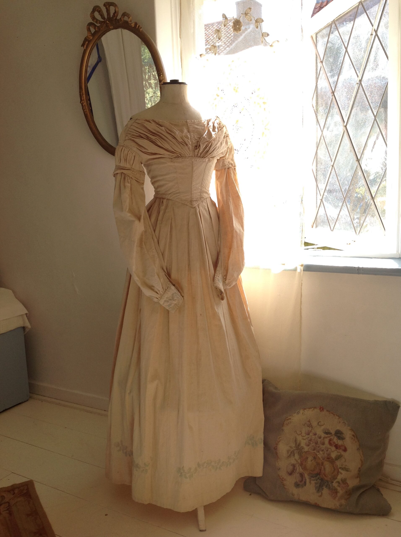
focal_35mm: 35
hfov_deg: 40.6
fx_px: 542
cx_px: 200
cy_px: 268
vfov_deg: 52.7
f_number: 2.4
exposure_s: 1/222
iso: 50
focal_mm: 4.28
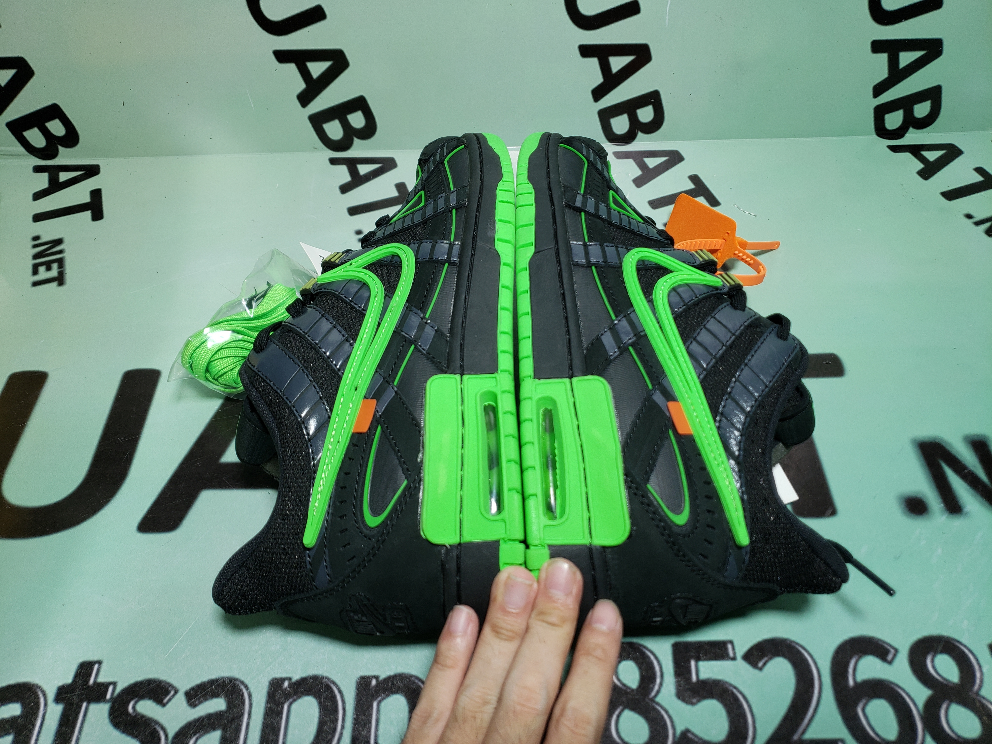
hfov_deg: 67.3
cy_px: 372
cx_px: 496
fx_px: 745
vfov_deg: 53.1
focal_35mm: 26
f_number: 1.5
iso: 50
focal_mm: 4.3
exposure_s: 1/310
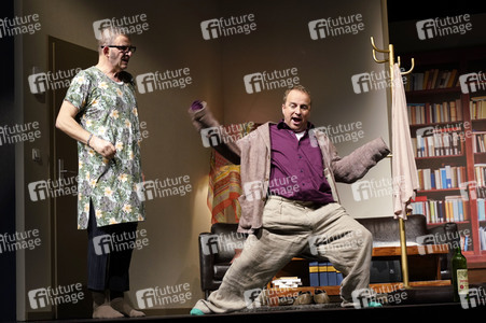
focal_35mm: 62
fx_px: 836
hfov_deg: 32.4
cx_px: 243
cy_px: 162
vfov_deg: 21.9
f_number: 5.6
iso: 1600
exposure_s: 1/160
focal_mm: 62
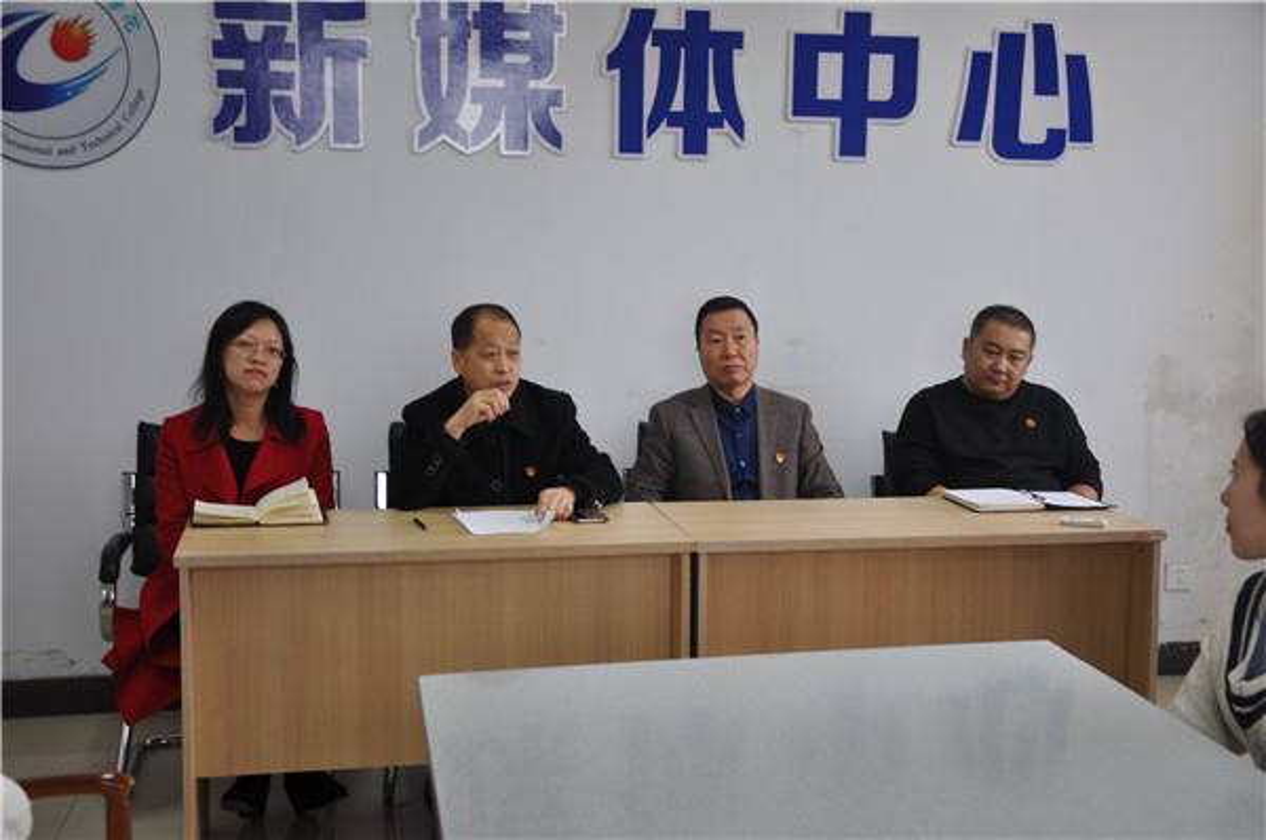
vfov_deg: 28.0
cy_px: 420
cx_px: 633
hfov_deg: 41.2
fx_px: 1685
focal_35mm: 48
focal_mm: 32
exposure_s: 1/30
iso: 200
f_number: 4.2
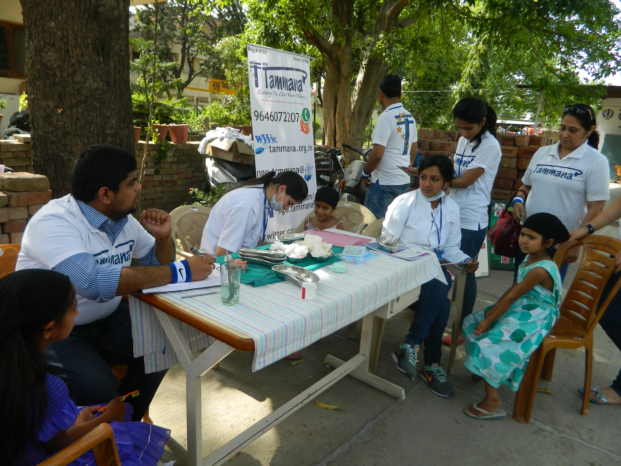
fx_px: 448
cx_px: 310
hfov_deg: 69.4
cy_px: 233
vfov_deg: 54.9
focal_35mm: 25
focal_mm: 4.5
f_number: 3.1
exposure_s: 1/250
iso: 80
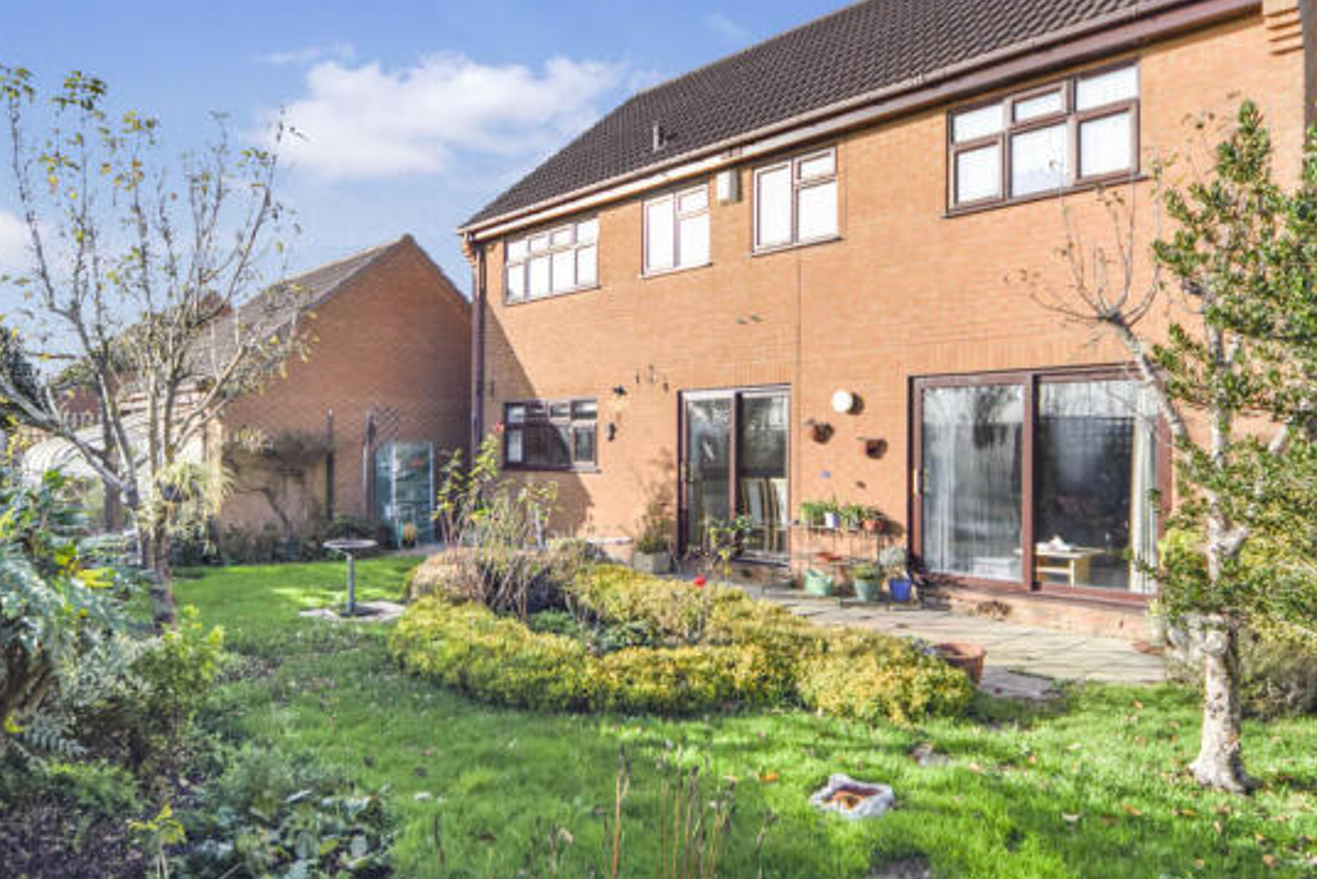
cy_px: 468
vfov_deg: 57.2
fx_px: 805
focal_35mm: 22
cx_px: 672
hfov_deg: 78.5
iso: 160
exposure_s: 1/400
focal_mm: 12
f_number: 5.6
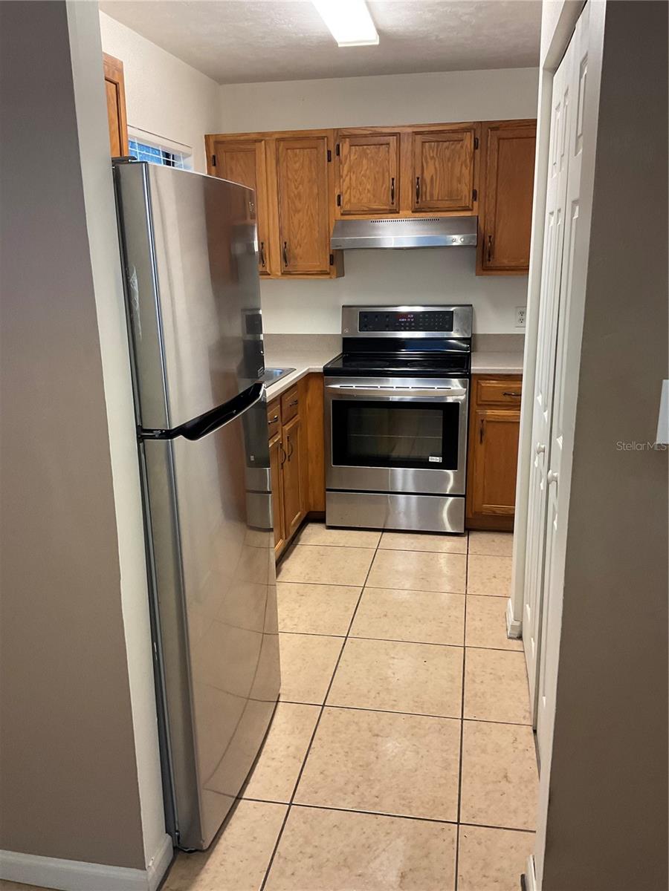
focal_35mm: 29
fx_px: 747
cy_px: 446
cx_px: 334
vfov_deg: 61.7
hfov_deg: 48.2
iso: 100
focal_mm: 3
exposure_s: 1/60
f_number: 1.8
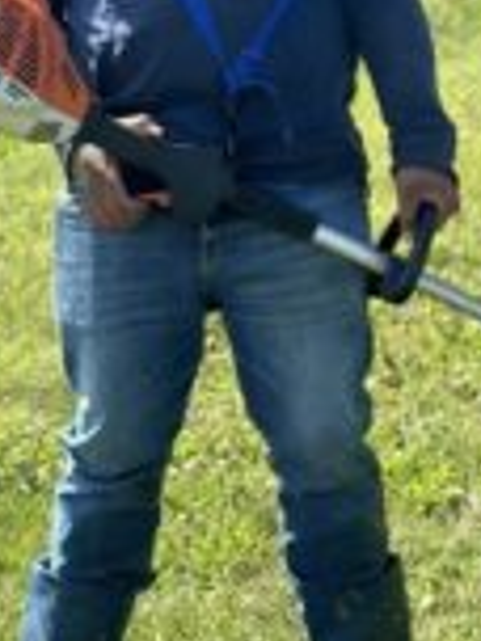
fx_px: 2723
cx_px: 405
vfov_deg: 13.2
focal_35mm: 147
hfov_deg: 10.1
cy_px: -40
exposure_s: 1/3367
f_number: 1.78
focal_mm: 6.86
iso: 80
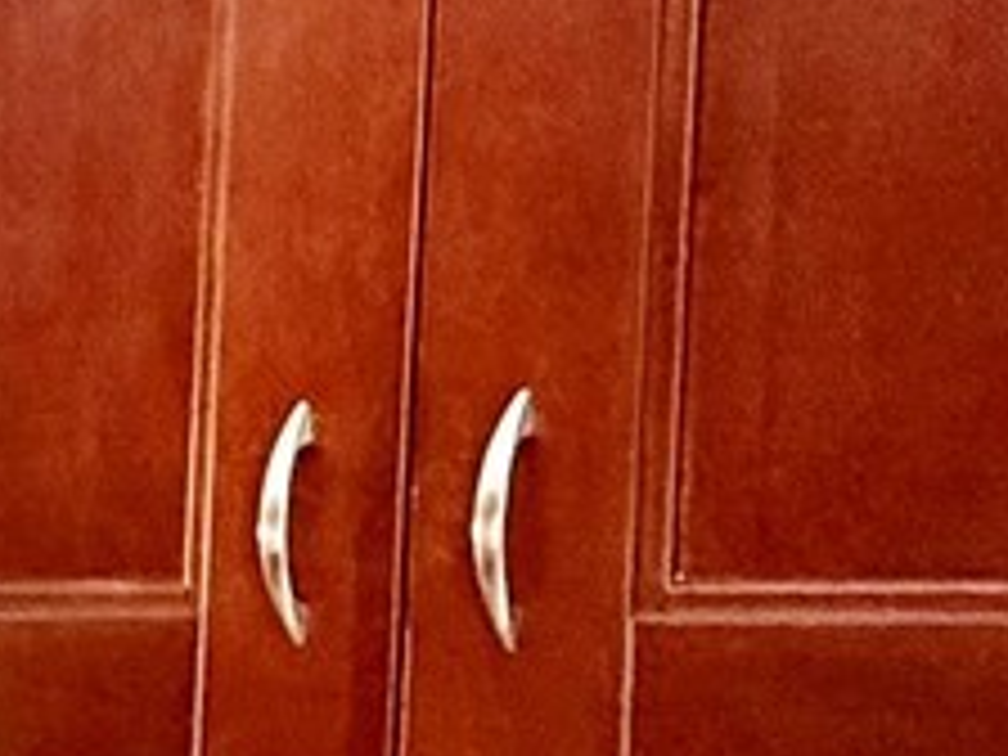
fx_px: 2912
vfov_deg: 14.6
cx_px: -1184
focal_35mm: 100
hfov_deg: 14.8
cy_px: 702
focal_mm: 2.22
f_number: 2.2
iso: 400
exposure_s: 1/60
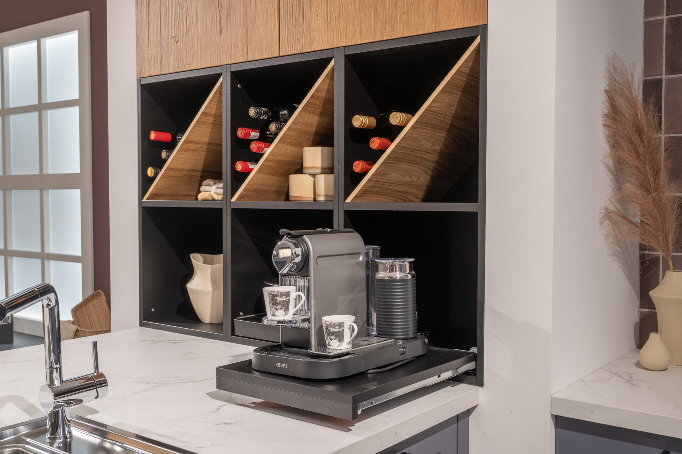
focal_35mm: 38
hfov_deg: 50.7
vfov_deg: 35.0
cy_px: 227
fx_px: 719
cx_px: 341
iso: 400
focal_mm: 38
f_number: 8
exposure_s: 1/60
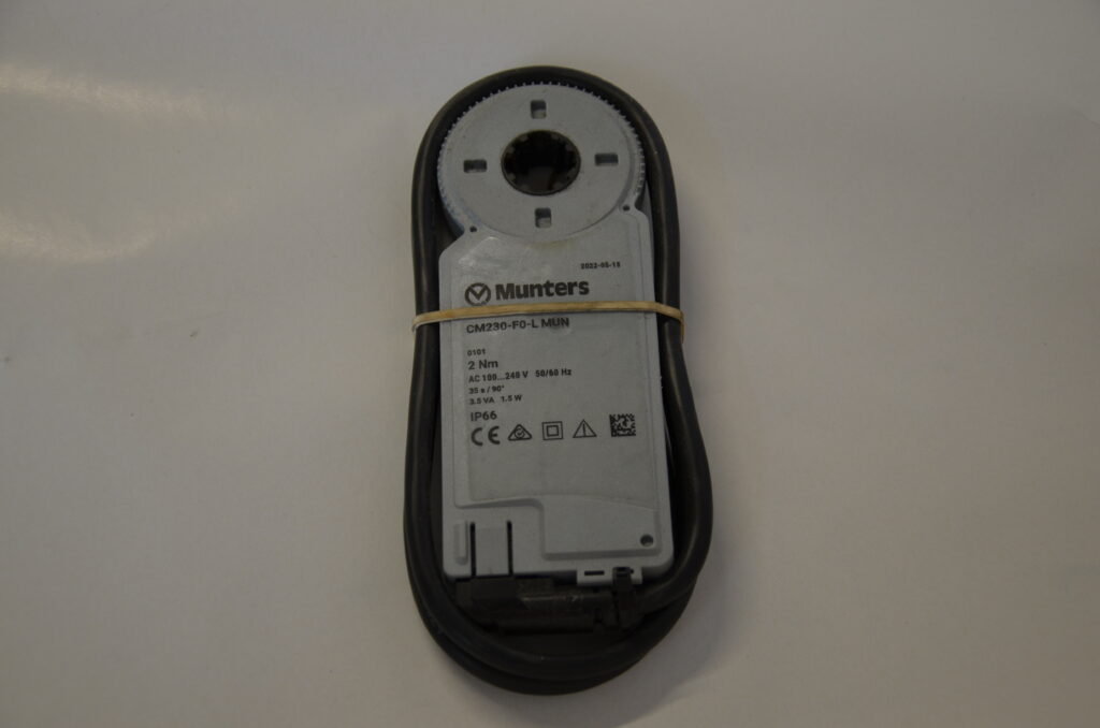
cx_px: 550
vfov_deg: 20.1
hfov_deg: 29.9
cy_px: 364
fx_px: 2058
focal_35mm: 68
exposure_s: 1/60
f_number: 4.8
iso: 400
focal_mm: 45
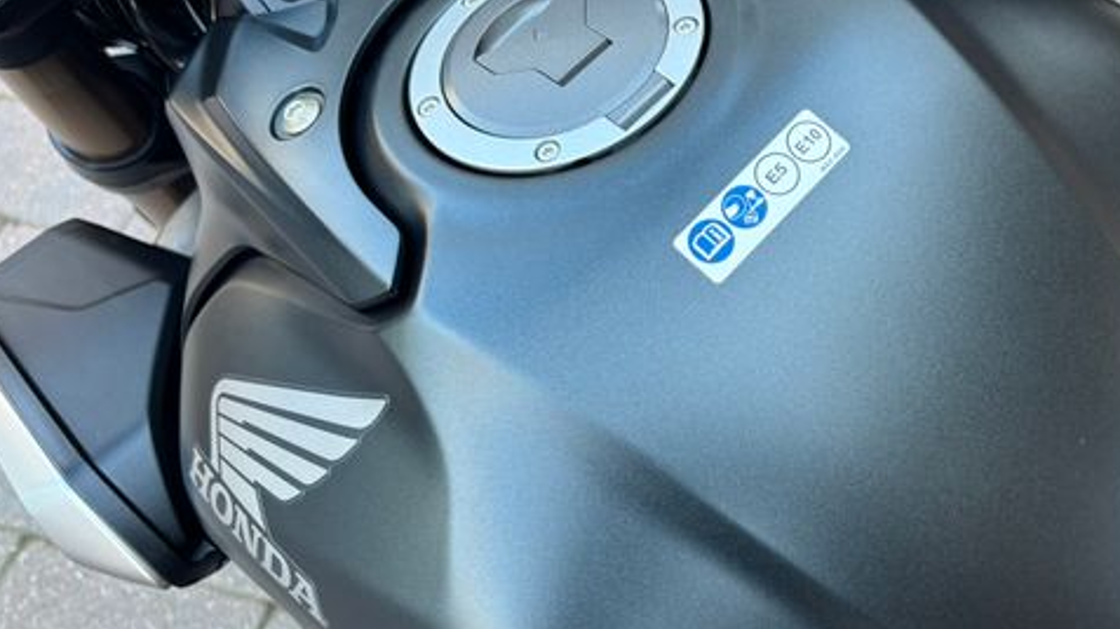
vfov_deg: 31.2
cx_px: 737
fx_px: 1128
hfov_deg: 51.9
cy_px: 336
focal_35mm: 38
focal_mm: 5.96
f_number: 1.6
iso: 100
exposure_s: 1/121
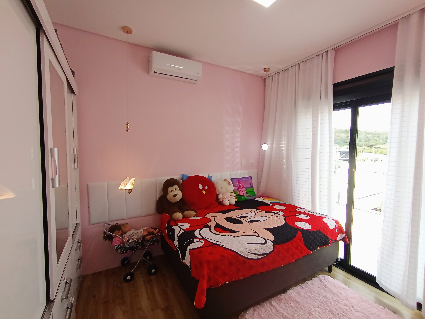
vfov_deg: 78.1
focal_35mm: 16
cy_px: 160
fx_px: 196
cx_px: 212
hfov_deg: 94.5
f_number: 2.2
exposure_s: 1/120
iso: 89
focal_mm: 1.65
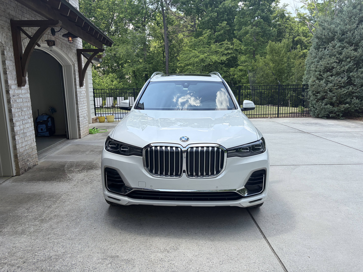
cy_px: 136
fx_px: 273
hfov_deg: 67.3
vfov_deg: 53.1
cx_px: 182
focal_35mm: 26
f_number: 1.6
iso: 50
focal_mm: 5.96
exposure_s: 1/1587
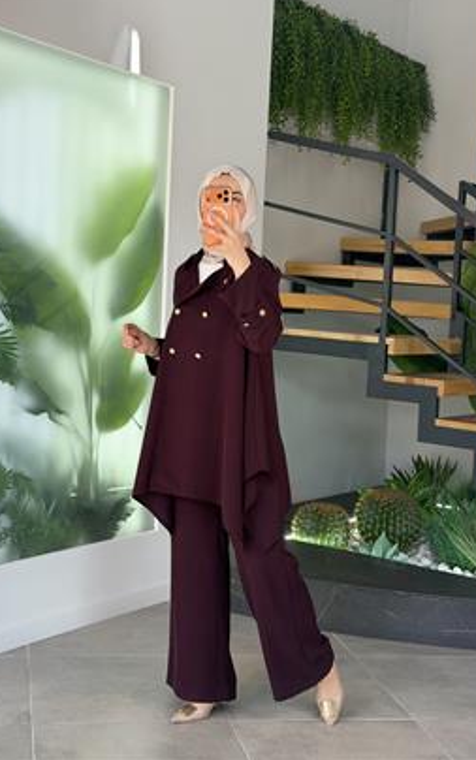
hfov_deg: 24.9
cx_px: 218
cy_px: 375
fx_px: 1078
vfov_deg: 38.8
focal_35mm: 52
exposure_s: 1/478
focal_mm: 6.76
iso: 64
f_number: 1.78
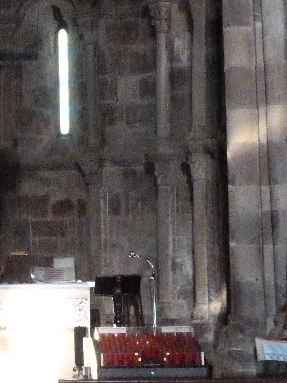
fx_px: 1238
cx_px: -36
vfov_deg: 17.2
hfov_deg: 13.0
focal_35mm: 112
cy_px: 3
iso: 1600
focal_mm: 7.3
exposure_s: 1/15
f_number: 3.1
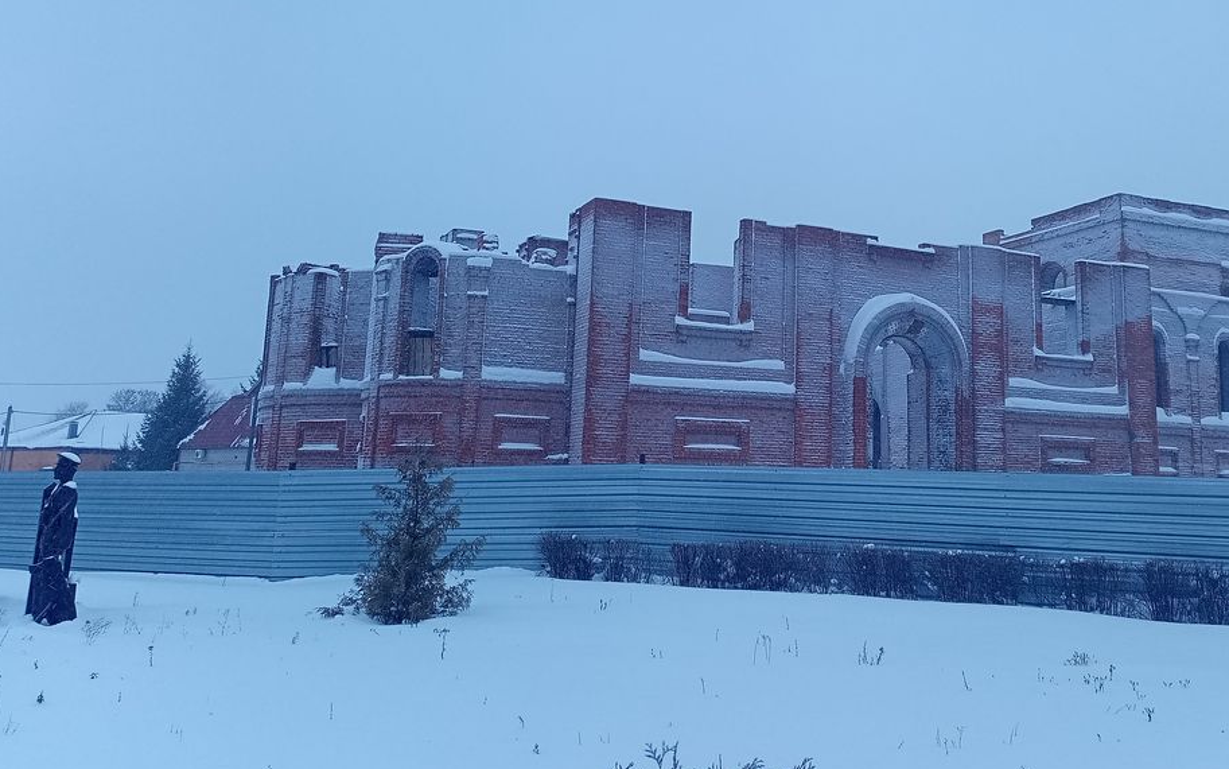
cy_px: 250
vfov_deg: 32.5
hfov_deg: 50.0
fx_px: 1307
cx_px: 757
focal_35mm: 39
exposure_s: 1/100
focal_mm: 4.69
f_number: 1.8
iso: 159
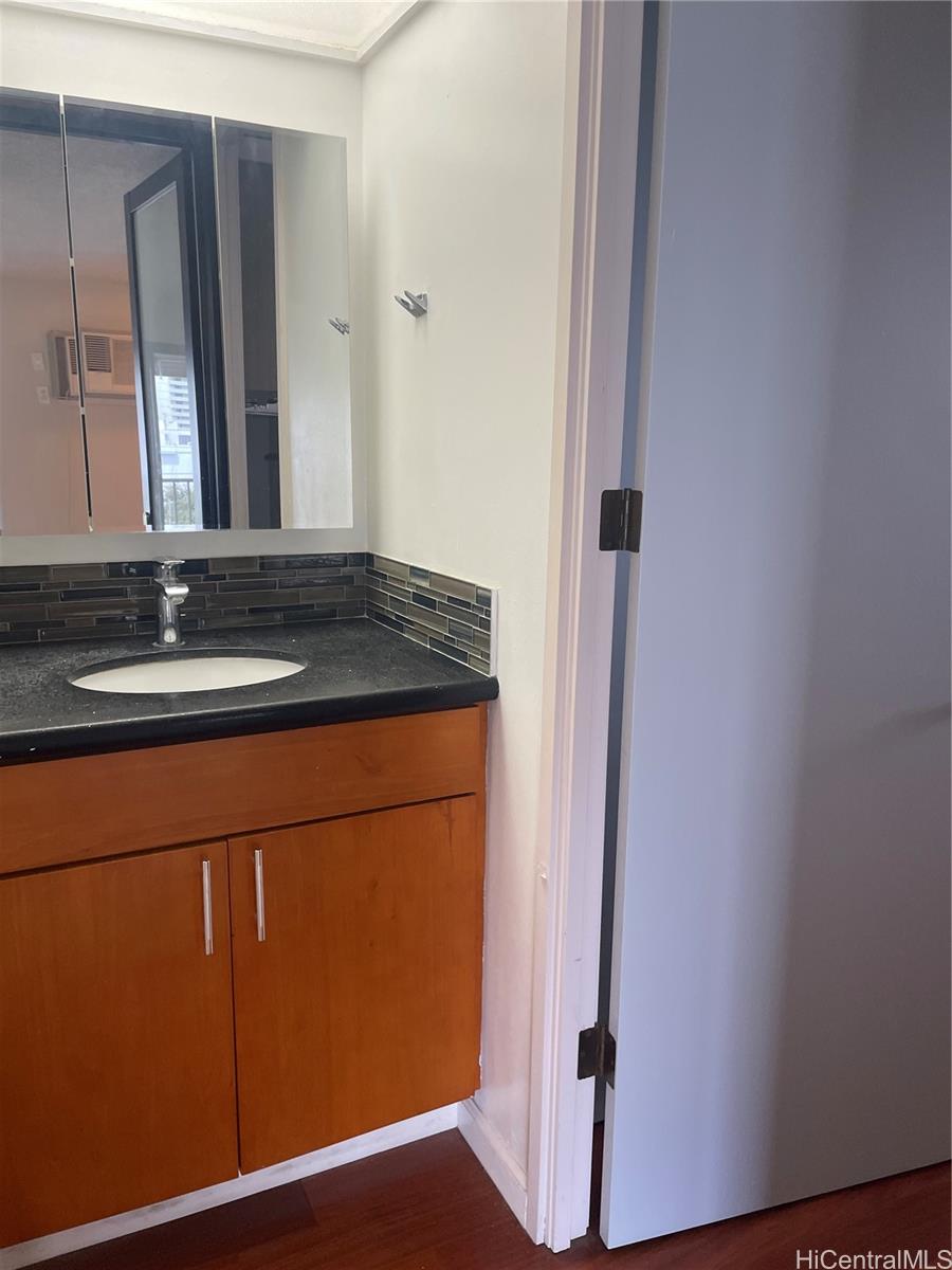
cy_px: 635
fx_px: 953
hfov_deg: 53.1
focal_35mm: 26
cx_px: 476
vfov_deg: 67.3
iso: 100
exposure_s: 1/120
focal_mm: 4.2
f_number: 1.6
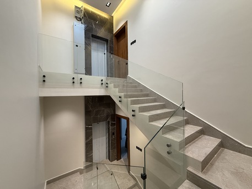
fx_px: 102
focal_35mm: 14
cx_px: 126
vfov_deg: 85.7
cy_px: 94
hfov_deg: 102.0
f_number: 2.2
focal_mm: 2.22
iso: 320
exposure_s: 1/60
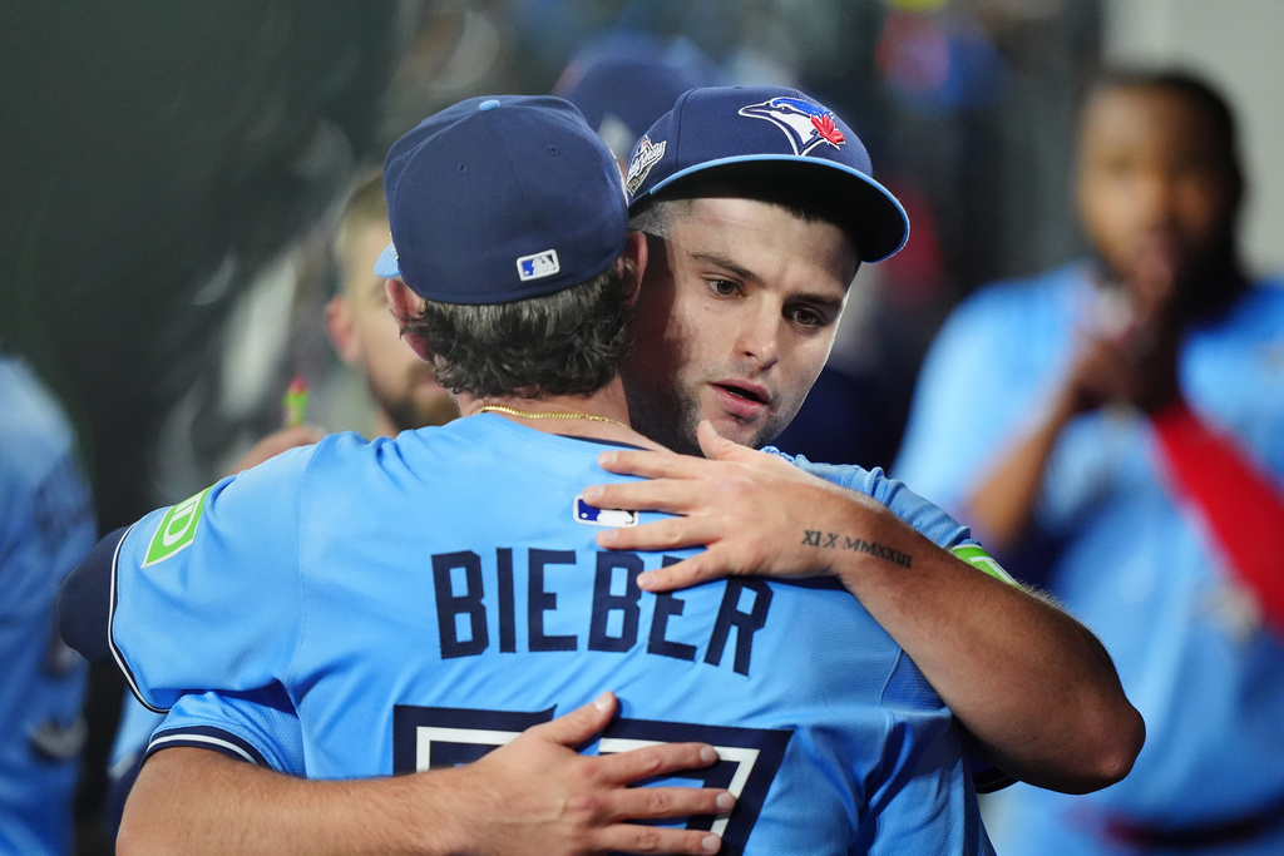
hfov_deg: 5.2
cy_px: 428
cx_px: 642
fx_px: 14268
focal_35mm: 400
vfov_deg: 3.4
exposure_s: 1/2000
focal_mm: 400
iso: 4000
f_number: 2.8
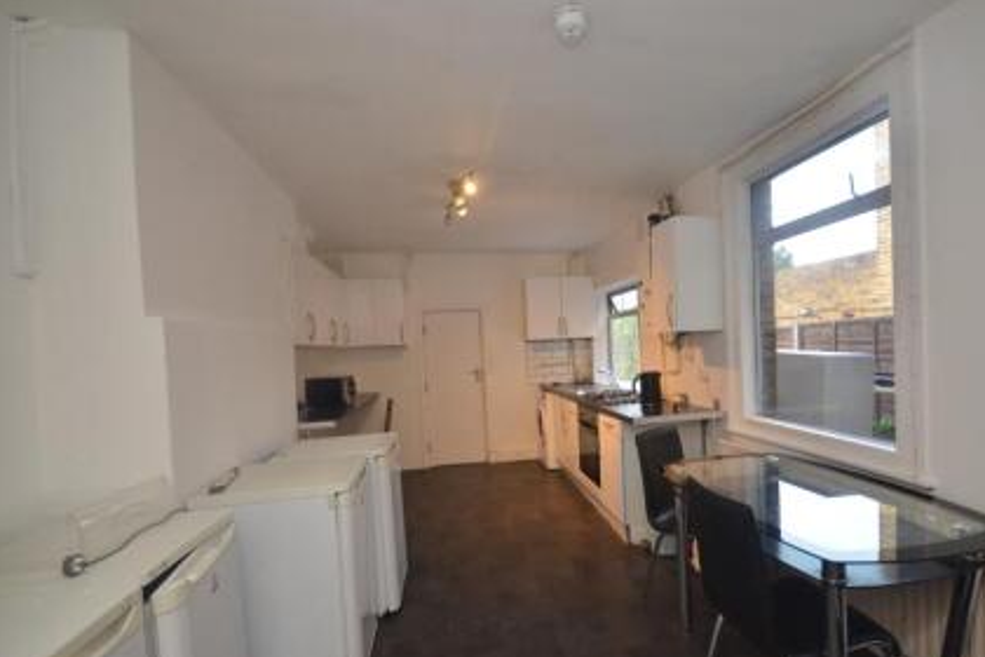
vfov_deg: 70.4
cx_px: 549
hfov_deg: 92.9
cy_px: 351
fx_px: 465
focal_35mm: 17
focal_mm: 10
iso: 800
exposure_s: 1/60
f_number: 4
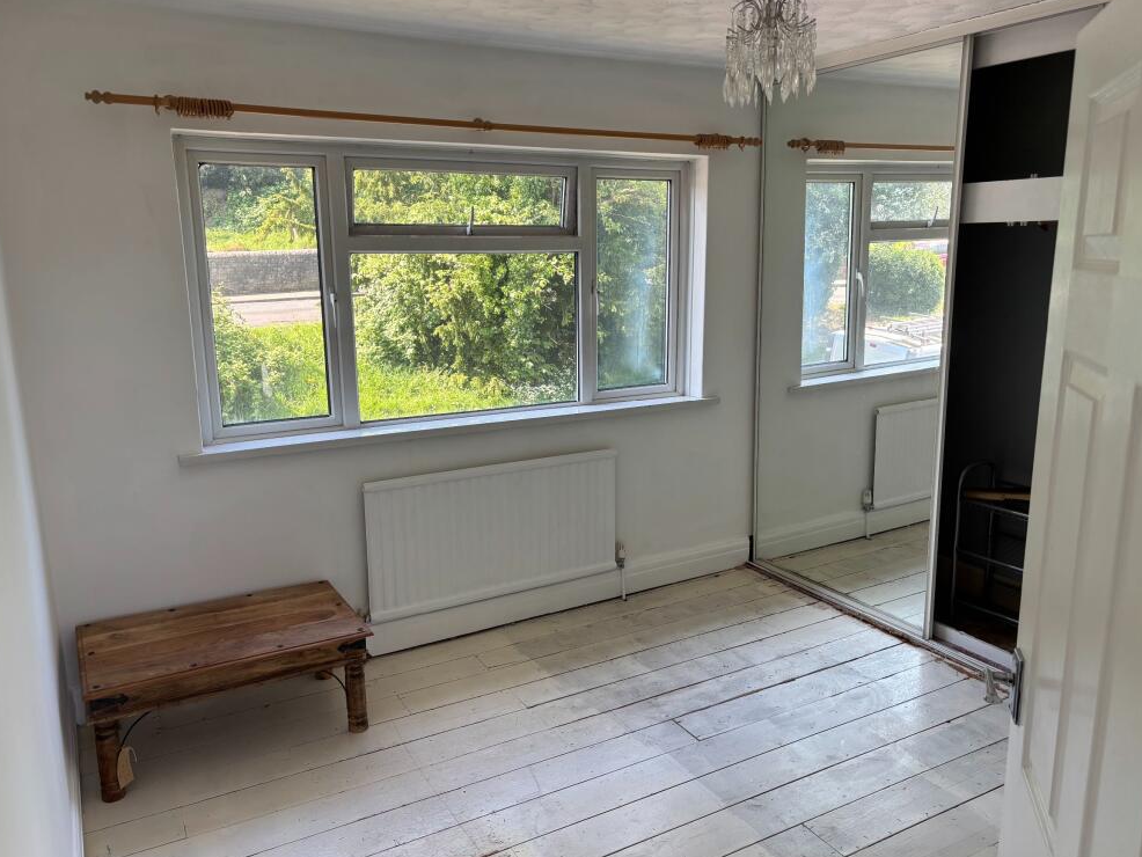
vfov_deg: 51.4
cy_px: 420
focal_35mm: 27
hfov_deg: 65.3
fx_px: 891
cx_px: 578
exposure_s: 1/123
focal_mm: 5.96
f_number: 1.6
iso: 32
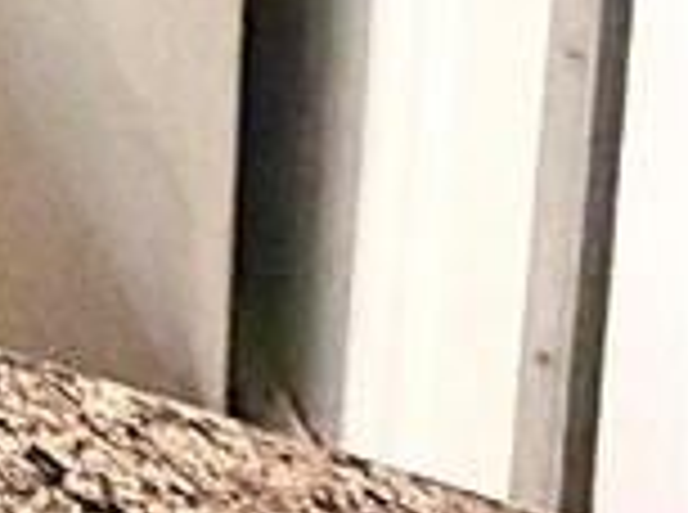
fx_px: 1864
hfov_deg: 10.1
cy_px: -1166
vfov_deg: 10.0
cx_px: -1610
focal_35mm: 94
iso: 160
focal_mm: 2.22
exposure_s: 1/120
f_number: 2.2
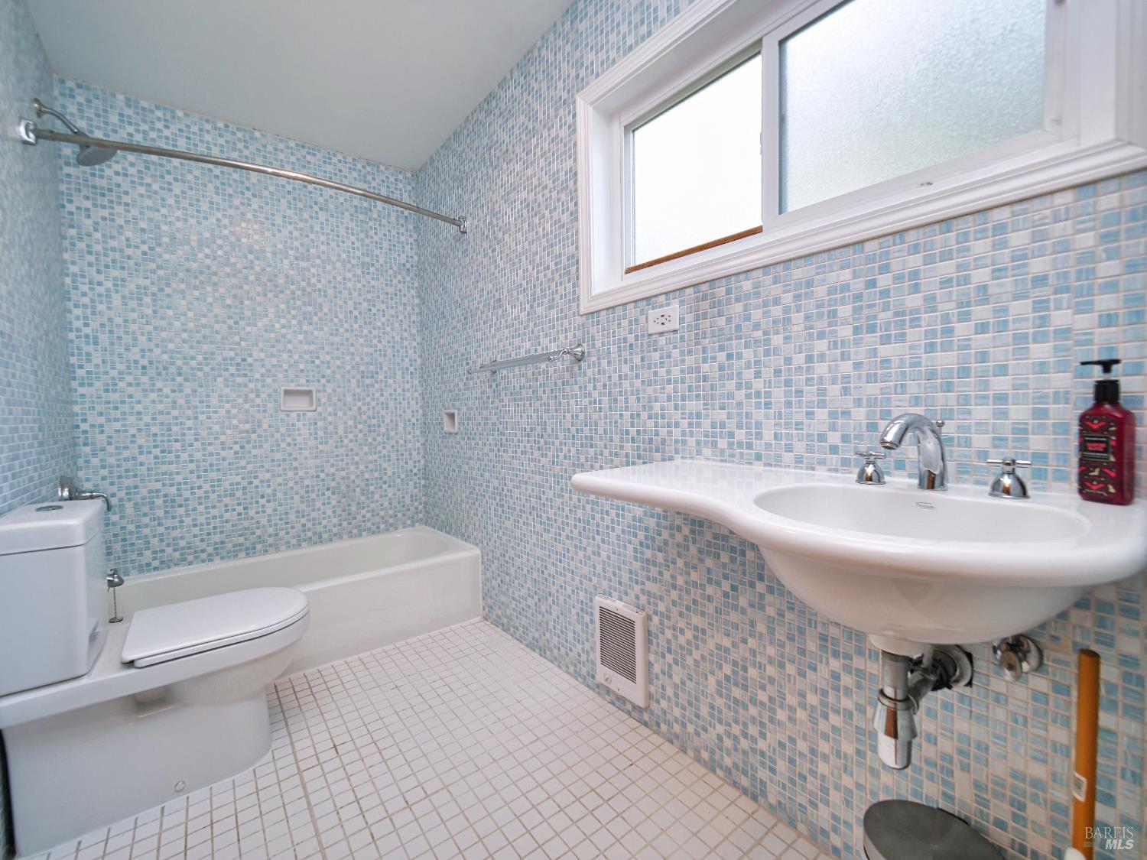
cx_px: 574
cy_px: 430
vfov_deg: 85.7
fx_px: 464
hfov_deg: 102.1
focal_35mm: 14
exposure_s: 1/160
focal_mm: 7
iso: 400
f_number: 2.8
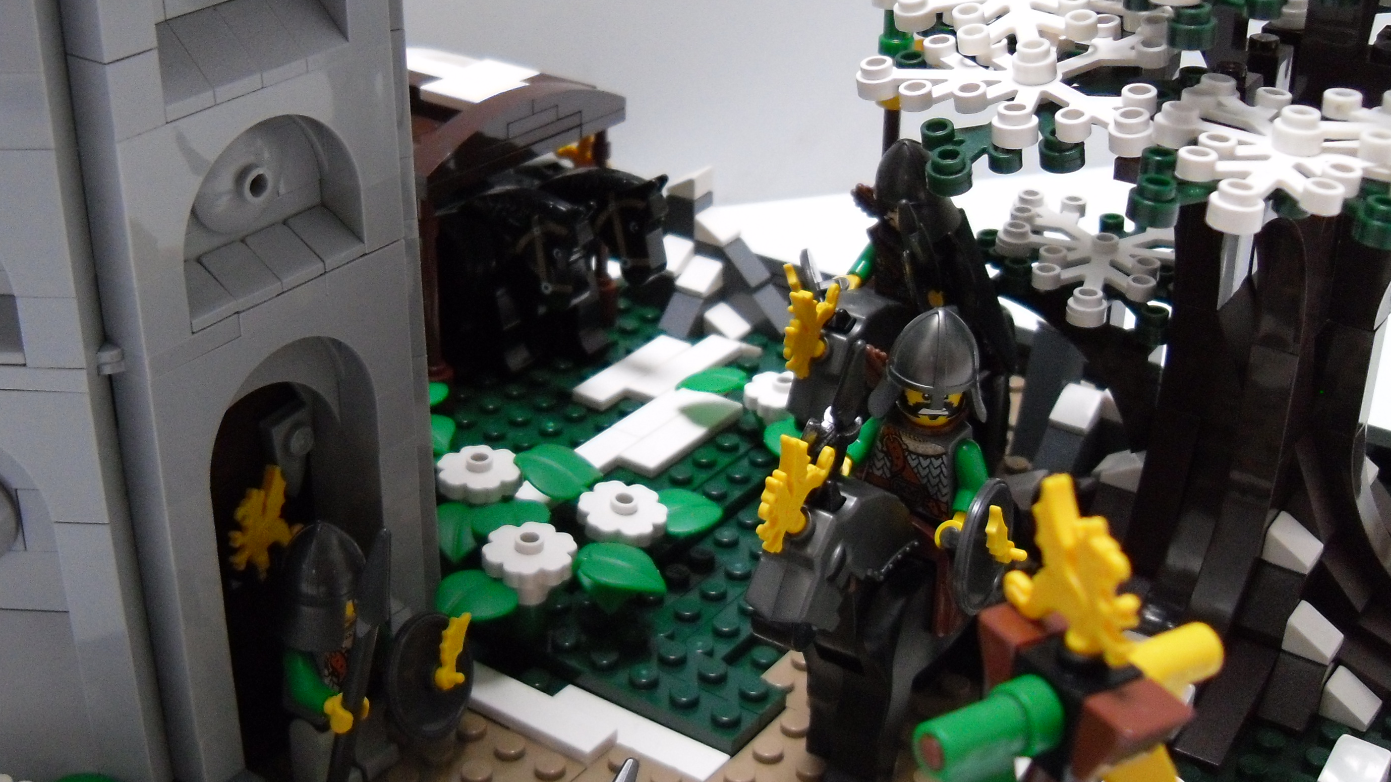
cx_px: 603
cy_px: 373
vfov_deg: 24.4
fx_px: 1807
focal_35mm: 49
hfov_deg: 42.0
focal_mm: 6
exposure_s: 1/22
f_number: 2.8
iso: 400
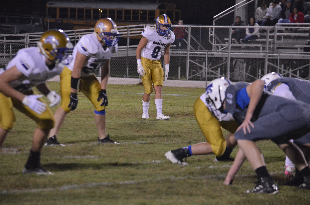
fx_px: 2191
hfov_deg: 8.1
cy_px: 102
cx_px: 155
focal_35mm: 255
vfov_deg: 5.4
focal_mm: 170
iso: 4000
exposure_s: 1/100
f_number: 5
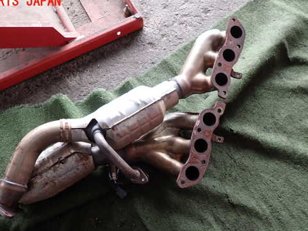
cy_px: 137
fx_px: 276
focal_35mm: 31
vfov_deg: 45.2
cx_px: 136
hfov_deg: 58.2
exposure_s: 1/50
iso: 200
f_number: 2
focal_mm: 4.5
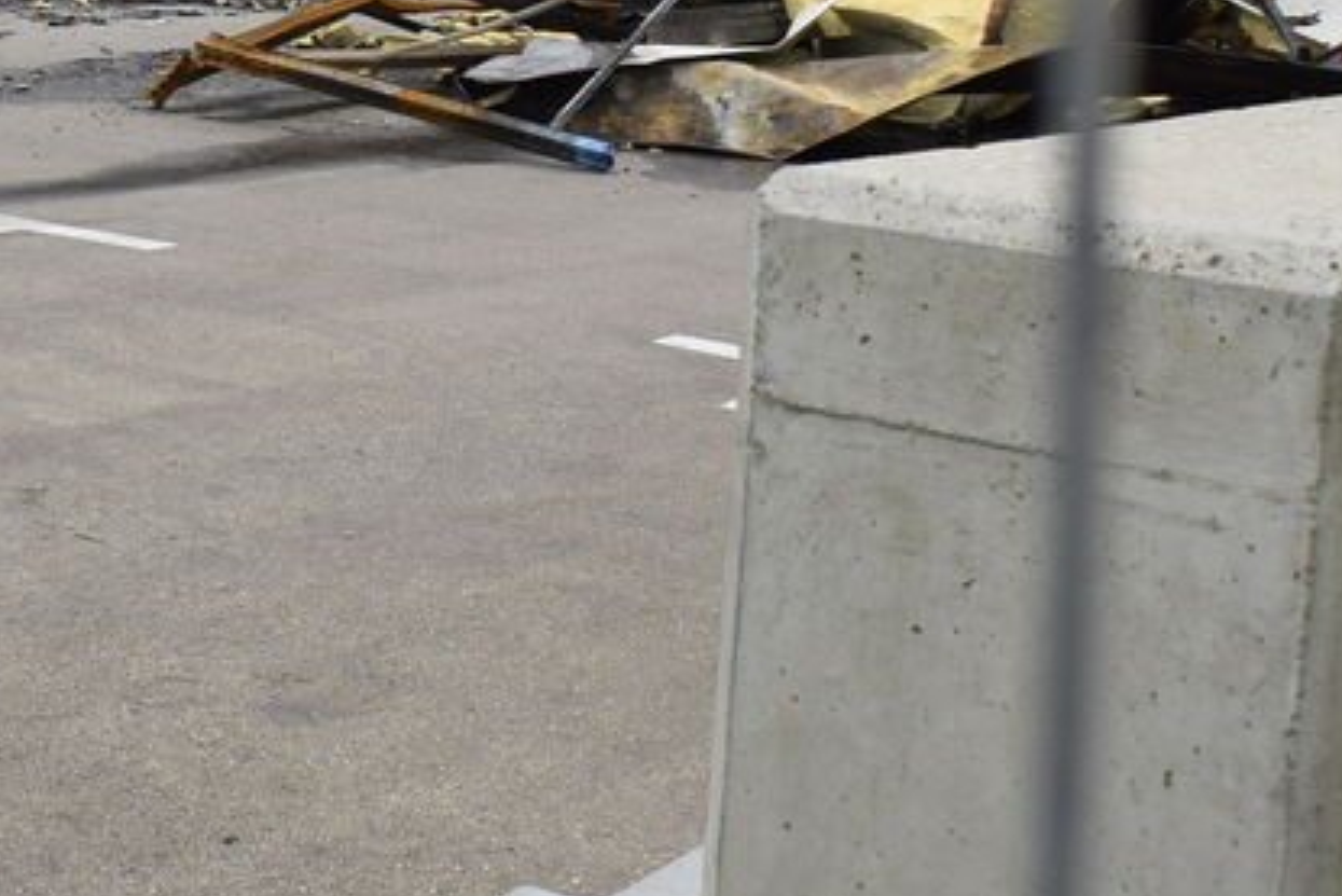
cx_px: 409
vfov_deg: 17.0
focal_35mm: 78
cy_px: -65
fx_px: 2909
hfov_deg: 25.8
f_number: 7.1
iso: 400
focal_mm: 18
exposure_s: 1/200
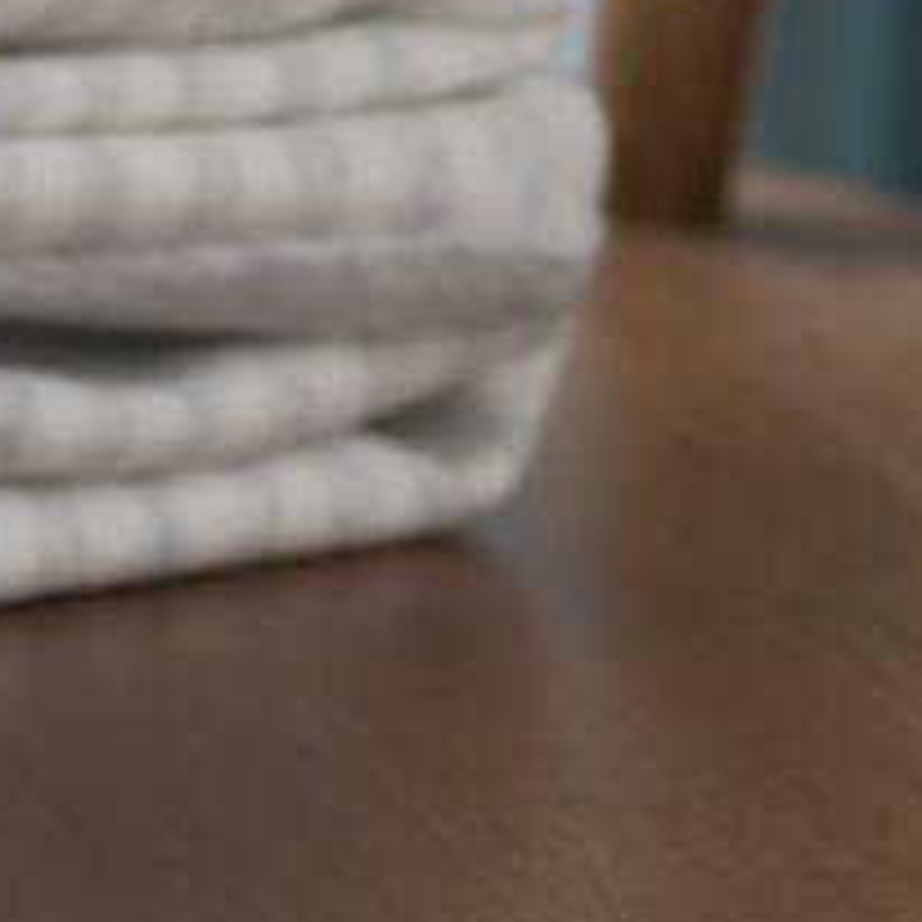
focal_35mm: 448
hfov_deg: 3.8
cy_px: -272
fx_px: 13500
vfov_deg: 3.9
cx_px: -1466
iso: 100
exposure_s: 1/125
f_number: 7.1
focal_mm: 90
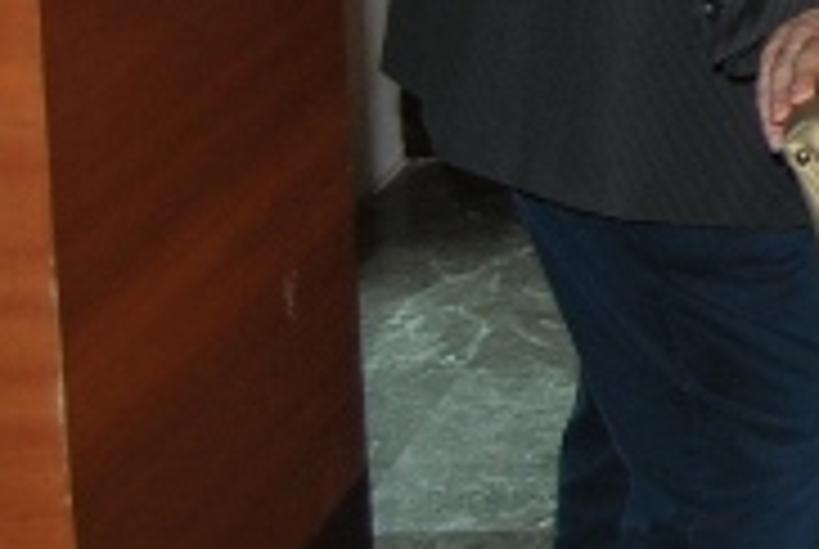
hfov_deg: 12.1
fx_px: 3304
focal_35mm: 145
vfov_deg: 9.2
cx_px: 1786
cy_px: -288
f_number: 3.8
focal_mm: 22
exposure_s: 1/60
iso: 200
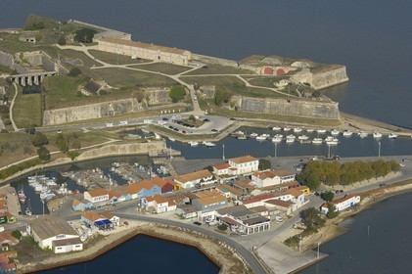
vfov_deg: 10.1
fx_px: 1544
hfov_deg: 15.2
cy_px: 137
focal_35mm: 135
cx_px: 206
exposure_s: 1/1000
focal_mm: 90
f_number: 5
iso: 100
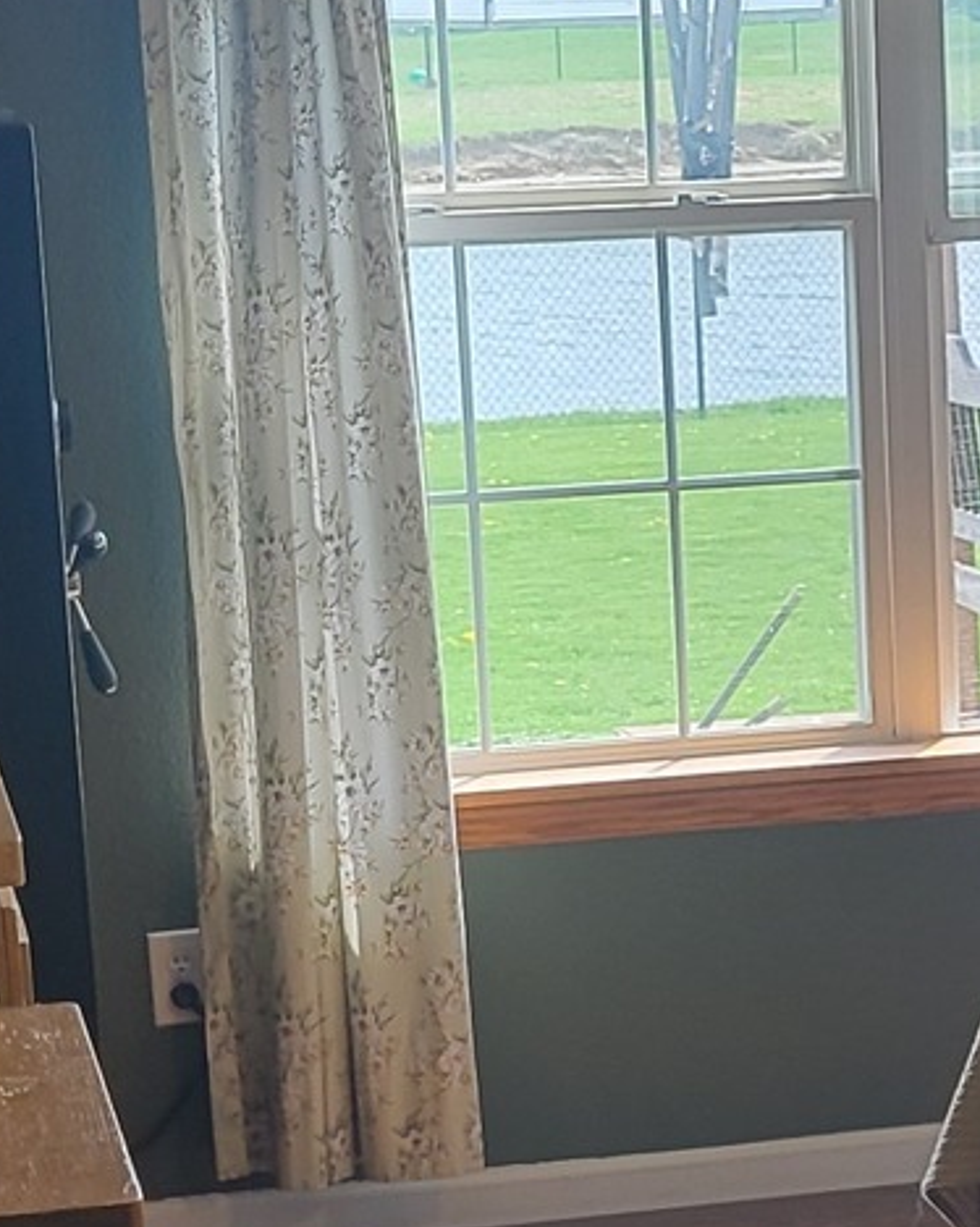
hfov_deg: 12.1
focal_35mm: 125
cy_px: 1012
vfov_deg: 15.3
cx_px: 1135
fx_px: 4535
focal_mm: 5.4
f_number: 1.8
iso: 50
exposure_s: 1/120
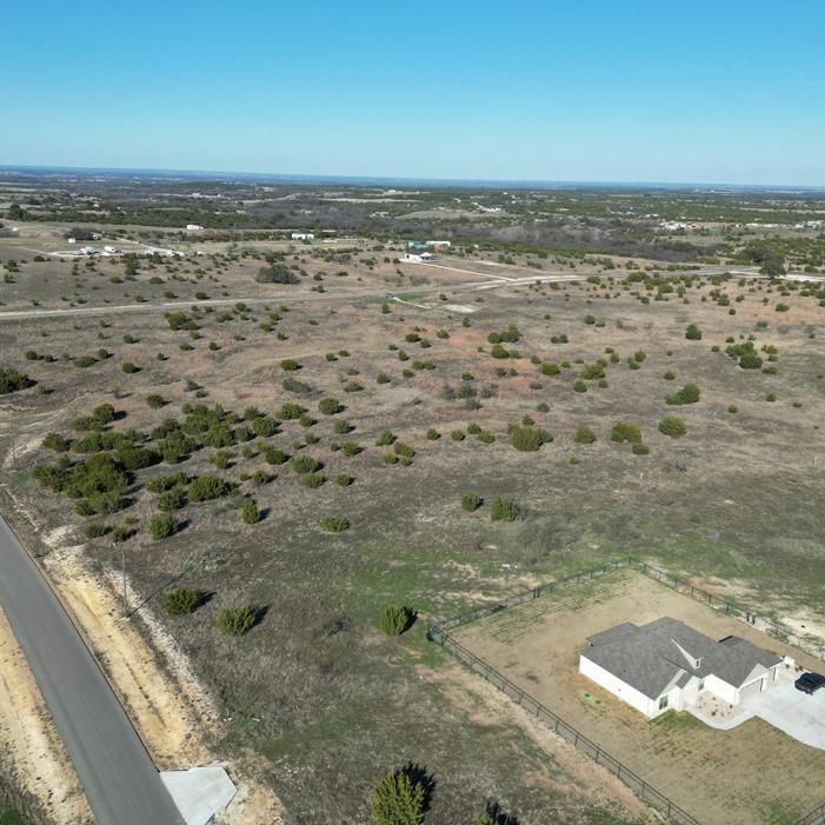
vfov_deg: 52.5
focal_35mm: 31
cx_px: 367
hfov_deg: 52.4
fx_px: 836
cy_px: 392
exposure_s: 1/3200
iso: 100
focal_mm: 6.72
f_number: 1.7
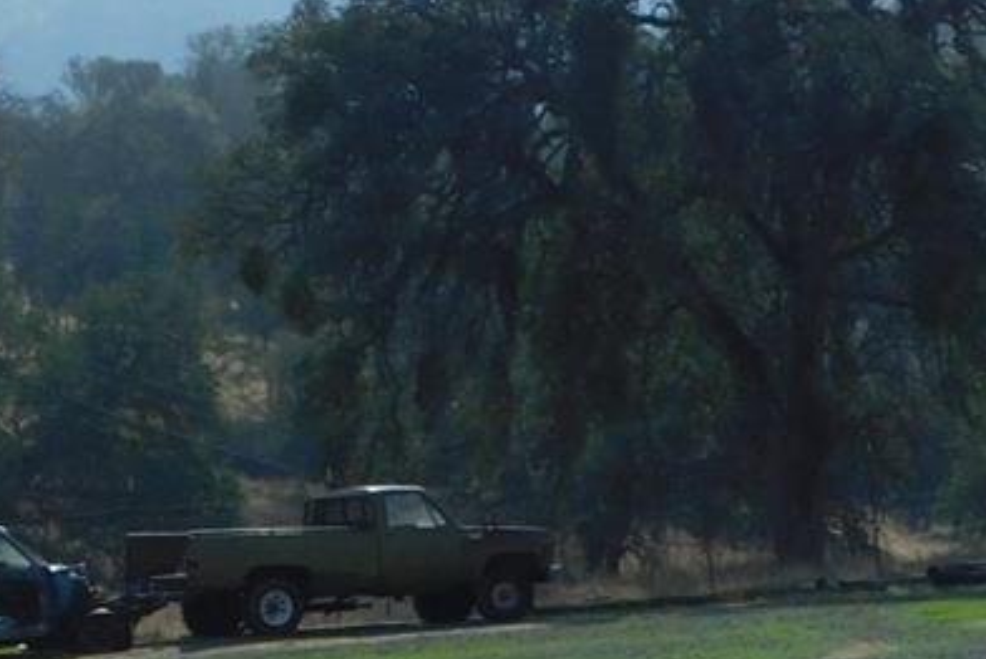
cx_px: 1668
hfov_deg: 12.1
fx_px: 4358
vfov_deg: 8.6
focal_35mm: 159
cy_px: 440
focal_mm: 7.1
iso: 125
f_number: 7.2
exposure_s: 1/500
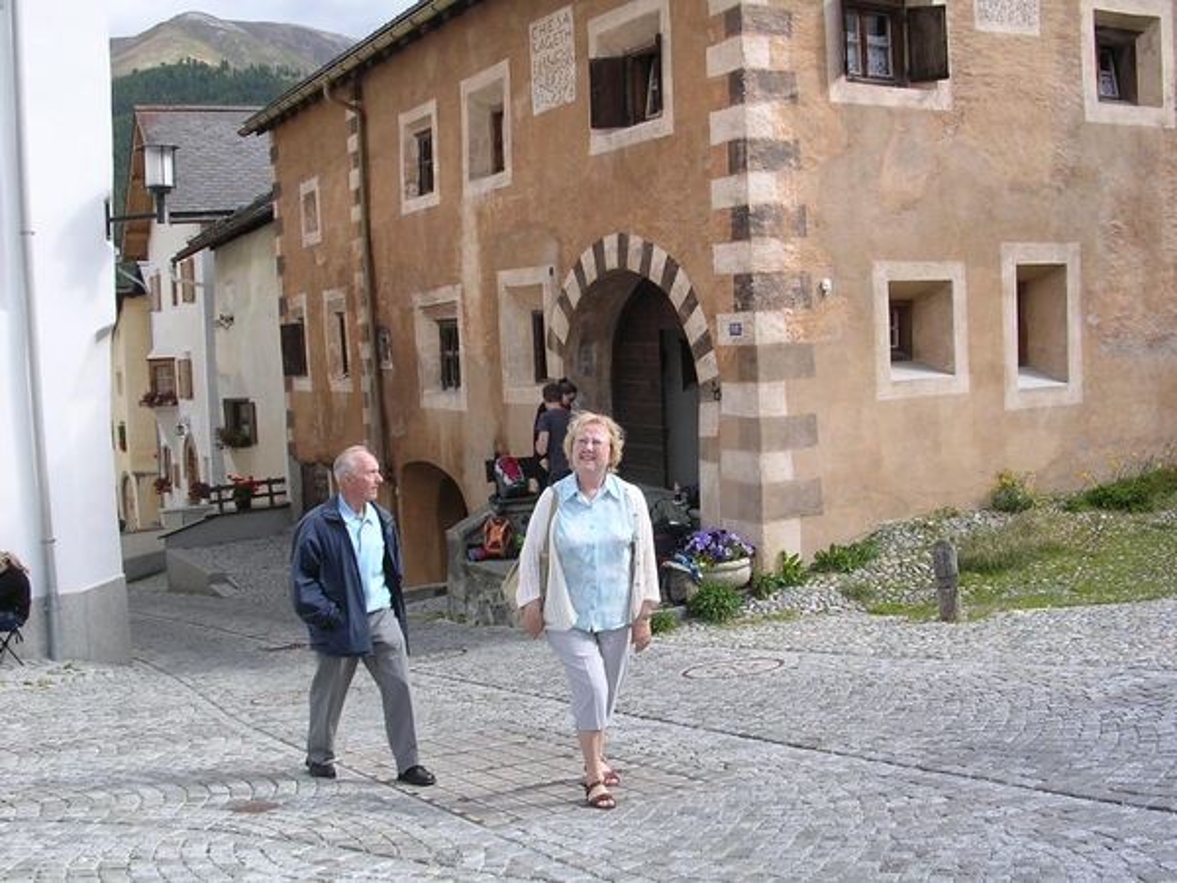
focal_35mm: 38
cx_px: 588
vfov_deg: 37.7
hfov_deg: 49.0
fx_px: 1292
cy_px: 442
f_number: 5.6
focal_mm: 5.8
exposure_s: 1/135
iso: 100
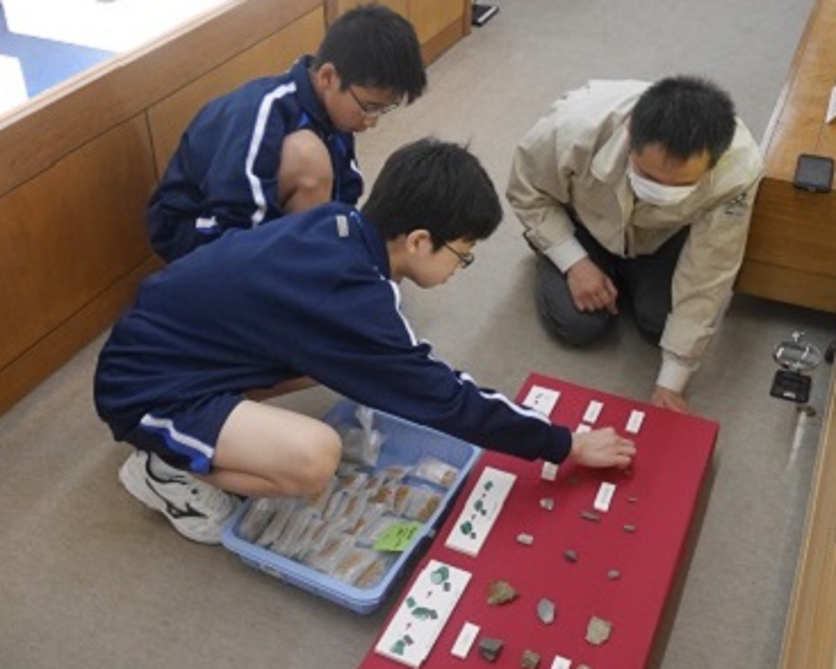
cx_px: 424
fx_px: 842
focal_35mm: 34
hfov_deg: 52.8
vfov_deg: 43.4
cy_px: 334
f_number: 4
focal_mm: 16
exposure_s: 1/125
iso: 2000
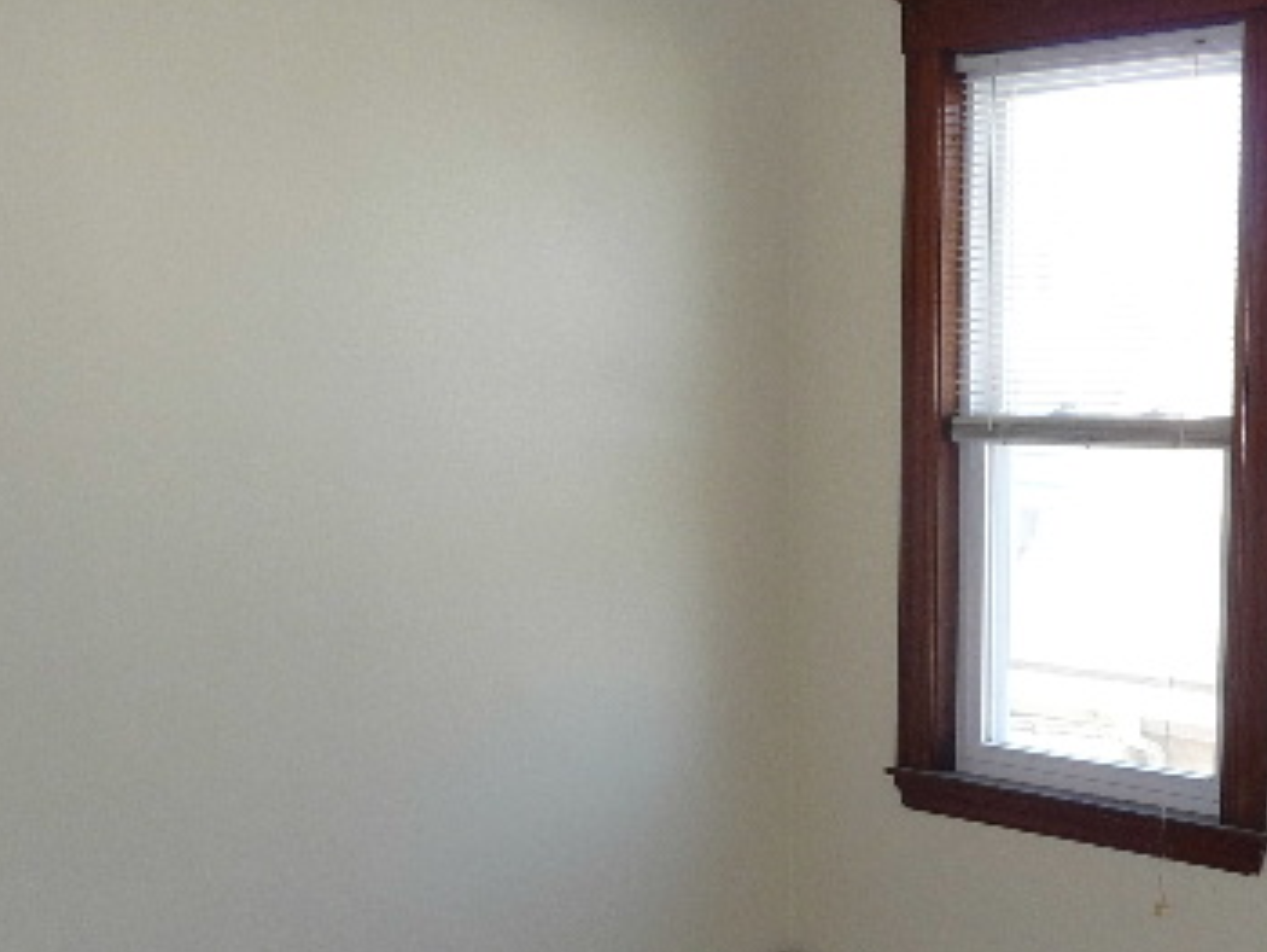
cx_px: 1075
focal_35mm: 56
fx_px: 2051
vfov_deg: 25.9
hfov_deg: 33.0
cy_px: 679
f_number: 3.3
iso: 100
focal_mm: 4.7
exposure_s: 1/40
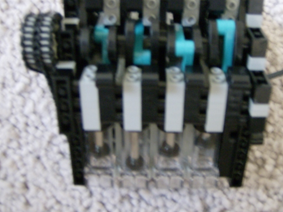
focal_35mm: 47
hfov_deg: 40.3
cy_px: 80
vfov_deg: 30.7
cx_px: 164
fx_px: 384
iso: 200
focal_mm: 6
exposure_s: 1/2.72
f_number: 2.8
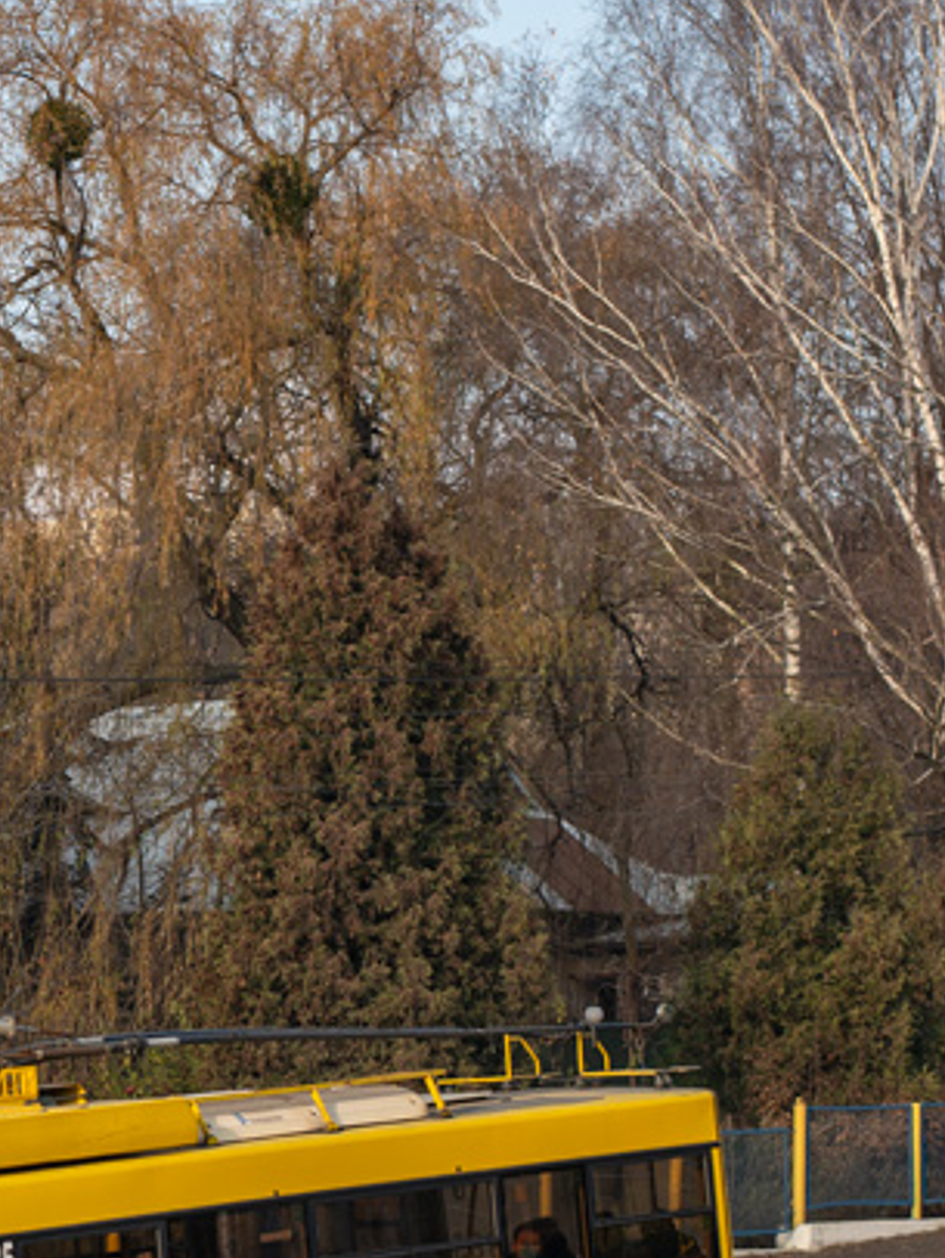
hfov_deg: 9.9
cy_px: 751
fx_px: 5163
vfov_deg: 13.9
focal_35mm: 142
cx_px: -713
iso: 100
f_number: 4.5
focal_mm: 50
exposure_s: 1/640
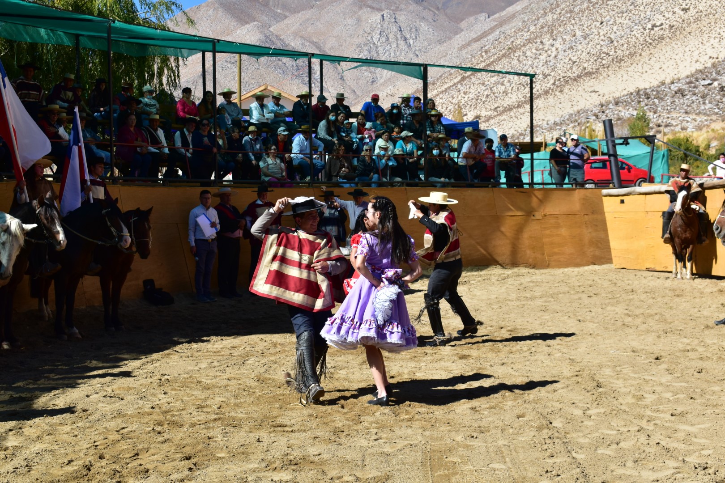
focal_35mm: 57
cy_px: 242
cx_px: 362
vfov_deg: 23.8
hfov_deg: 35.1
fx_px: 1148
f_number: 8
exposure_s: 1/500
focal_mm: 38
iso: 320
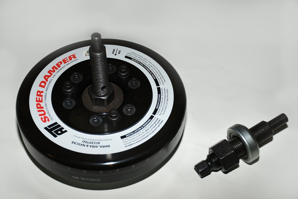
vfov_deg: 22.6
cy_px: 100
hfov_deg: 33.4
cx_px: 149
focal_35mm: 60
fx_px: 497
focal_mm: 40
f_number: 4.5
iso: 100
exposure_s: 1/60
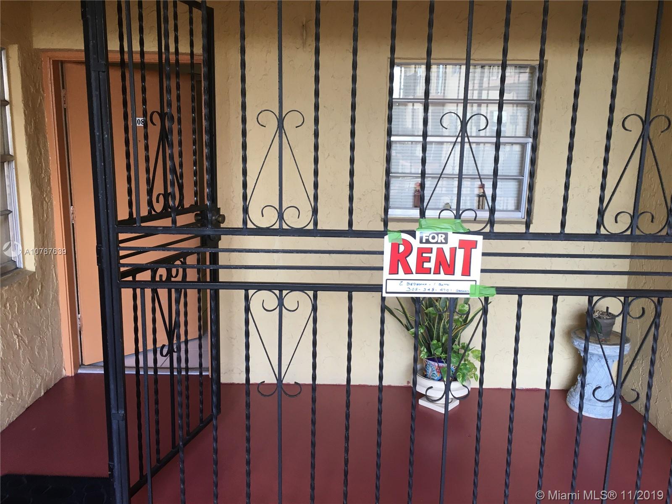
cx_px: 336
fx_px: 563
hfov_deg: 61.7
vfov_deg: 48.2
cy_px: 252
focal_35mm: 29
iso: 25
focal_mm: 4.15
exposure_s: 1/30
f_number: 2.2
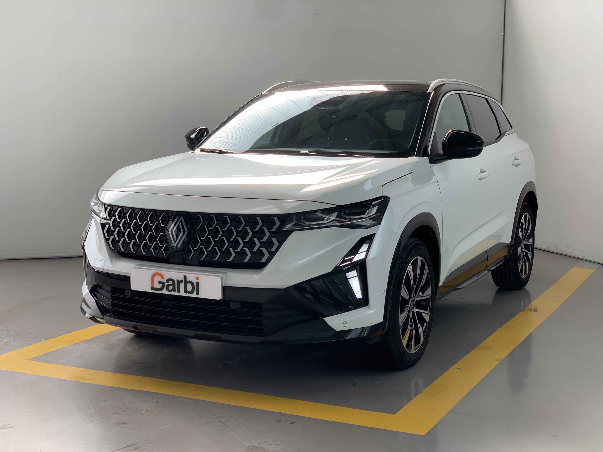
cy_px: 226
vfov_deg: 28.0
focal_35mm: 52
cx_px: 302
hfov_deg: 36.8
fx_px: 906
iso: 16
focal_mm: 6
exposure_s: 1/251
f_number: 2.4
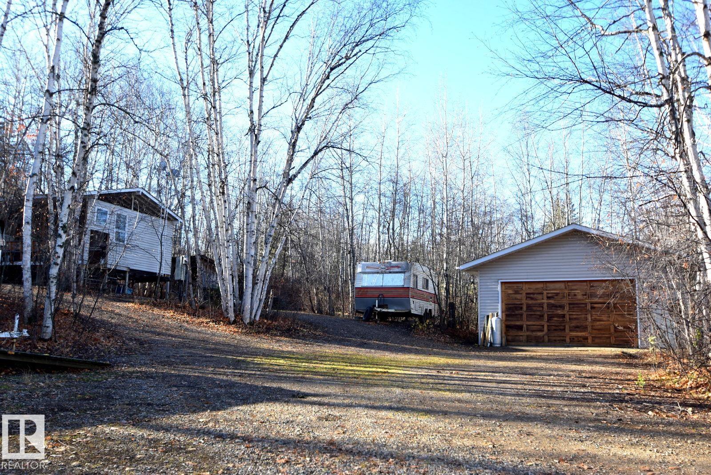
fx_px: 593
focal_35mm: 30
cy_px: 238
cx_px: 356
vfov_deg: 43.6
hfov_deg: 61.9
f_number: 5.6
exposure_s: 1/125
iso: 100
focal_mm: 20
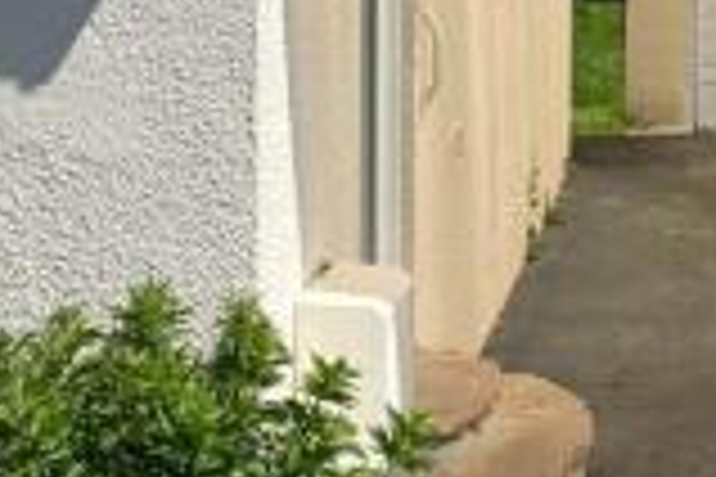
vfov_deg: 13.4
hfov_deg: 19.3
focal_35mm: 99
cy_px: -119
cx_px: 880
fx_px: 1969
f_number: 1.6
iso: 50
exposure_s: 1/3876
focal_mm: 5.1
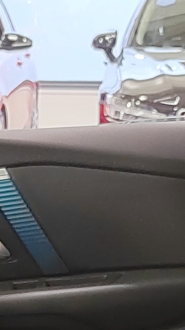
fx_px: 1179
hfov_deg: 9.0
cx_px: 34
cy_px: 486
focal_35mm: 135
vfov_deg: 14.8
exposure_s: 1/50
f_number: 1.9
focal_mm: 5.52
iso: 3656
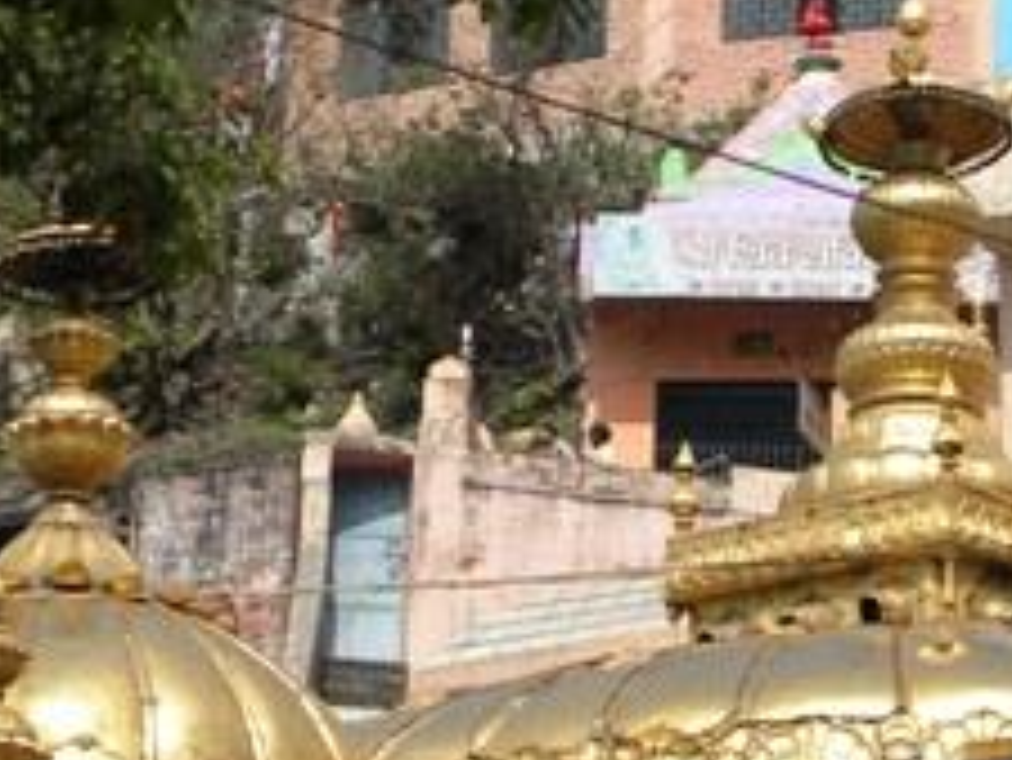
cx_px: 846
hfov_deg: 15.3
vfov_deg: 11.6
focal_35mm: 128
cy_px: 328
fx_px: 3744
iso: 80
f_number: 7.4
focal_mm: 6.4
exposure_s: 1/287
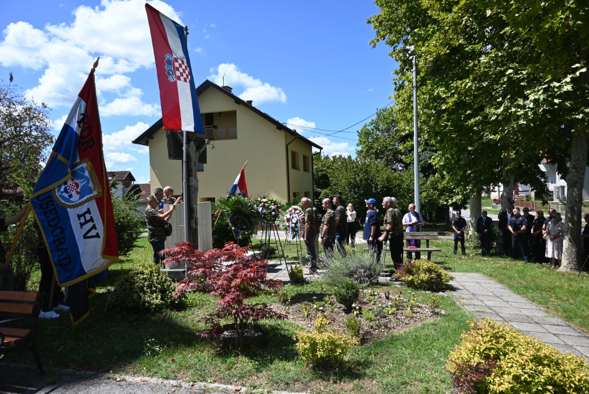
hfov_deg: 73.7
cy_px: 197
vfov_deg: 53.2
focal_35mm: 24
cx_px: 294
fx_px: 393
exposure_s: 1/320
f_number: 6.3
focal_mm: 24
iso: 100
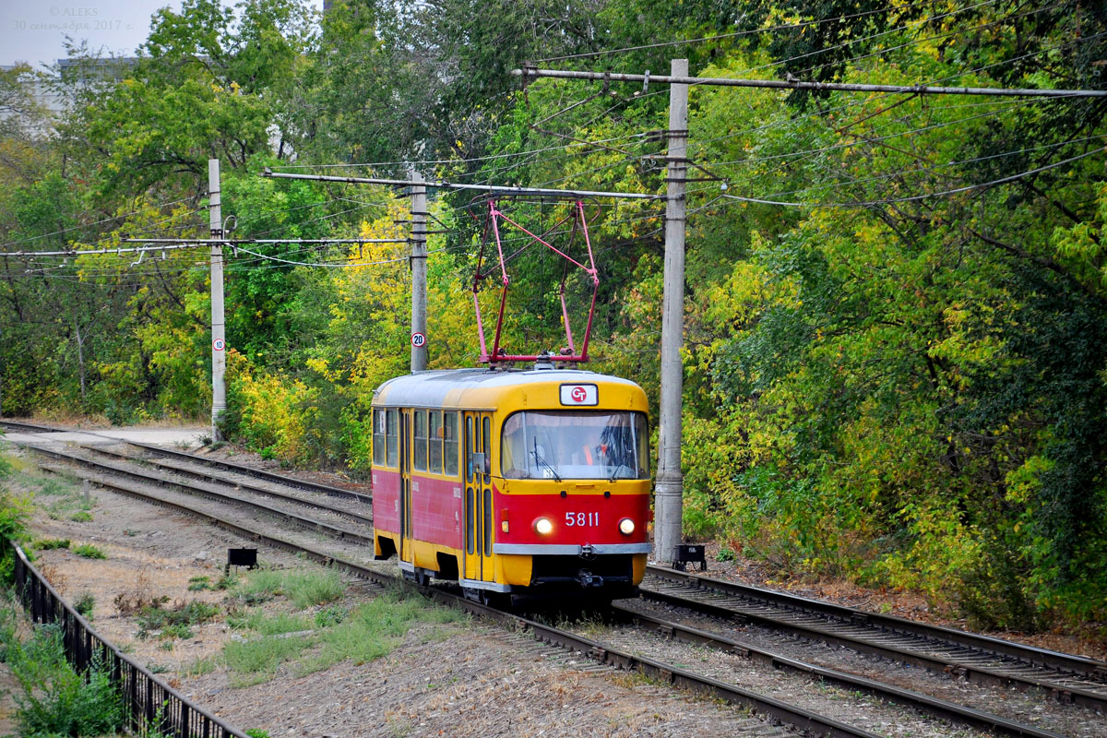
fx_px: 3920
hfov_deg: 16.1
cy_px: 369
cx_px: 554
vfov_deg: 10.8
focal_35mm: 128
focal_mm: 85
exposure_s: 1/250
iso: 250
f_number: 5.6
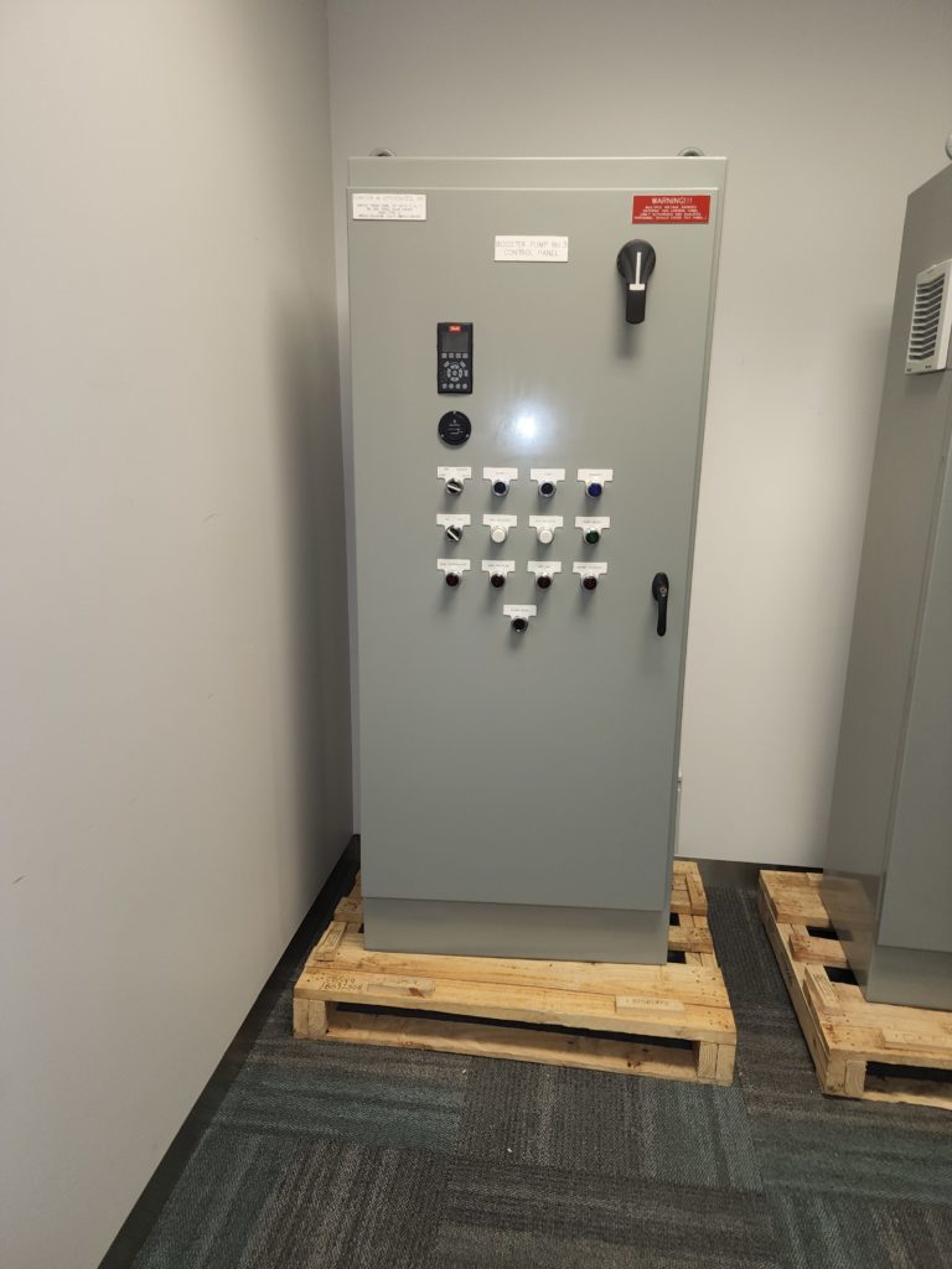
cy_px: 634
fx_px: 843
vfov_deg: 73.9
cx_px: 476
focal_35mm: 23
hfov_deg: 58.9
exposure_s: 1/60
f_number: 1.8
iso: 125
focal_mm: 6.4
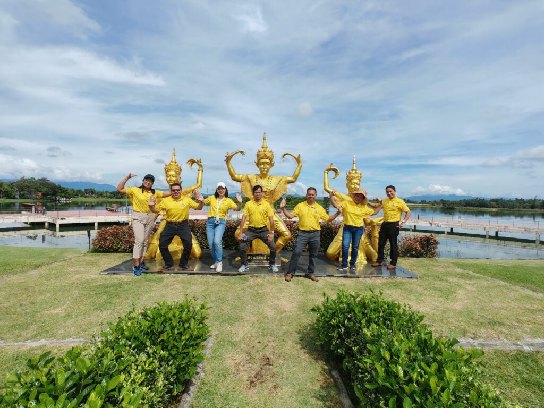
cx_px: 272
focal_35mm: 16
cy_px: 204
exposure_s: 1/1500
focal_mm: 1.96
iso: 50
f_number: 2.2
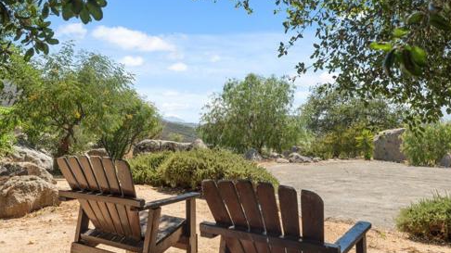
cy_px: 104
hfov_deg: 64.4
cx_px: 222
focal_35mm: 30
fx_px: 358
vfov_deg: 38.8
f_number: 8
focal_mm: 21.7
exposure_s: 1/500
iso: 400
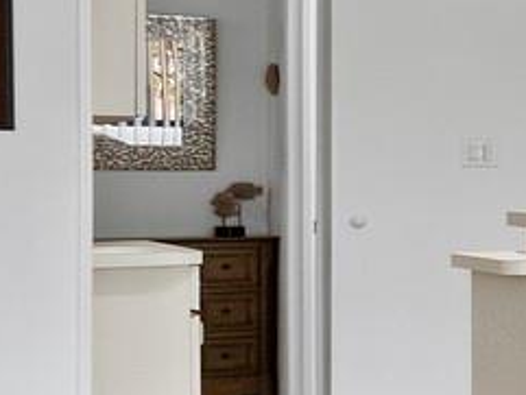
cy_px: 188
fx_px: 1414
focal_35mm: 93
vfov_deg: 15.9
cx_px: 1683
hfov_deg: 10.7
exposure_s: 1/5
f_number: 11
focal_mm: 7
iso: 400
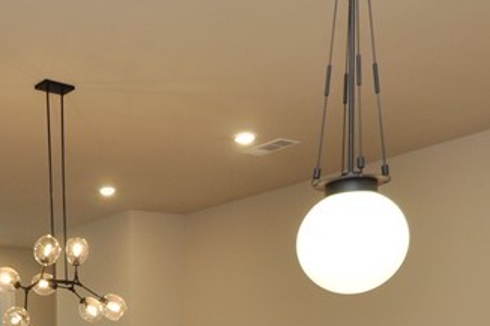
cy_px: 373
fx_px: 680
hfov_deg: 37.3
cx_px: 59
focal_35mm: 50
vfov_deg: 24.8
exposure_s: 1/80
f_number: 4.5
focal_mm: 10
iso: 400
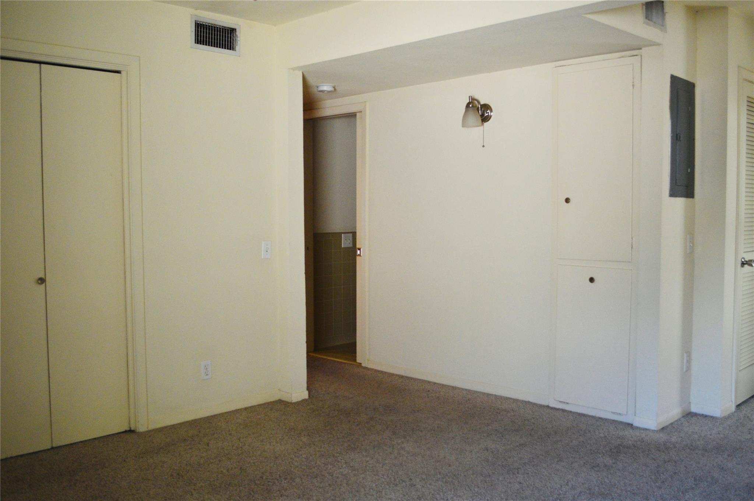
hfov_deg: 57.3
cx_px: 377
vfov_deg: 39.9
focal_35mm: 33
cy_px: 250
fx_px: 690
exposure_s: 1/60
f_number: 4
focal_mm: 22
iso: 800
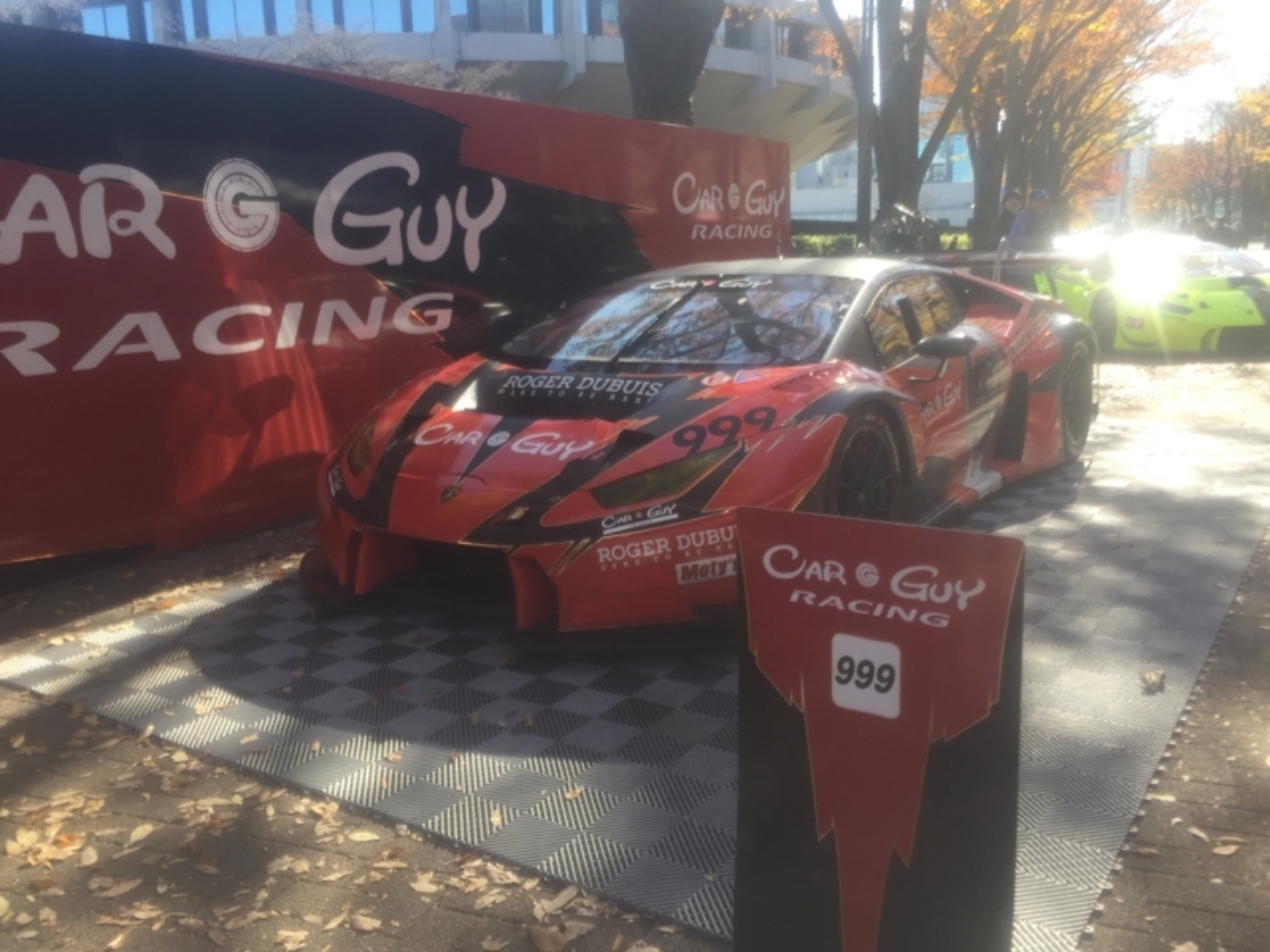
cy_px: 476
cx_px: 635
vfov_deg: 48.2
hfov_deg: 61.7
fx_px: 1064
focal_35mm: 29
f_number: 2.2
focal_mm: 4.15
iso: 32
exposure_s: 1/391
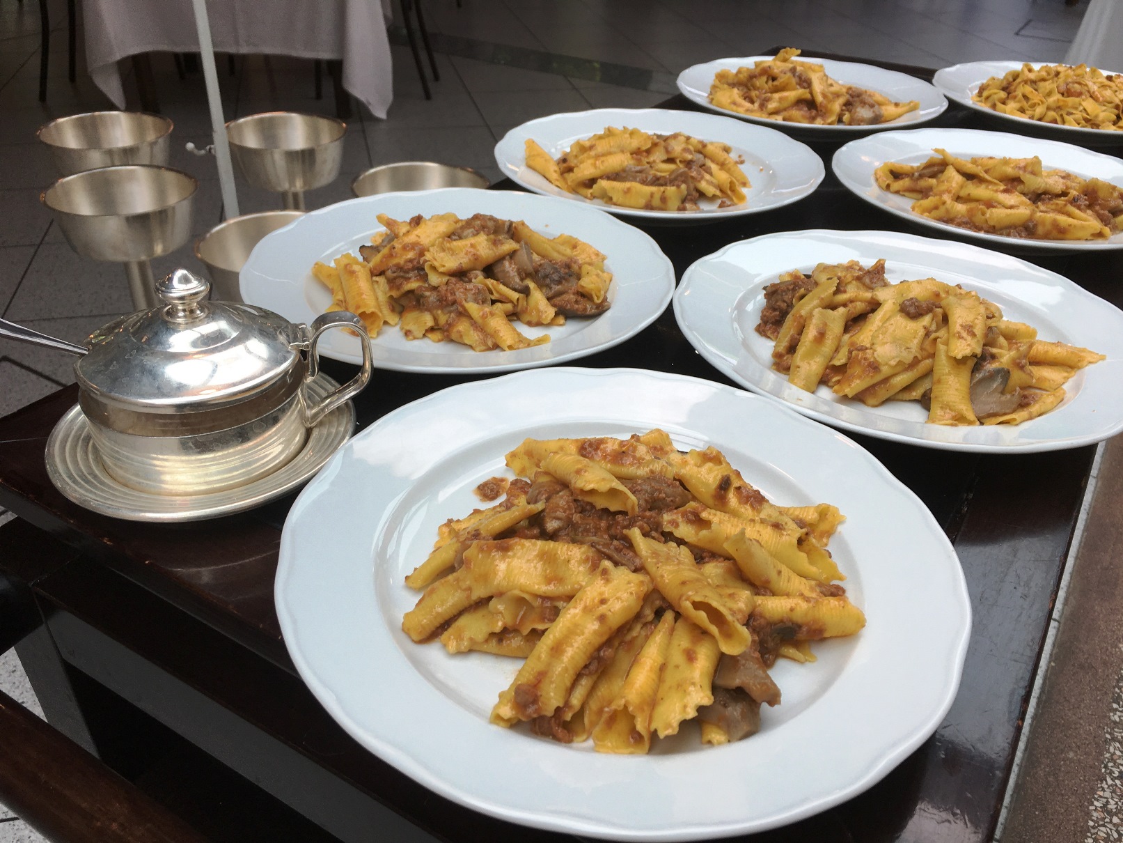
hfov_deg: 61.7
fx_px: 941
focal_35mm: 29
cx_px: 562
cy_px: 422
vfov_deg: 48.2
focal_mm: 4.15
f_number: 2.2
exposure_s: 1/250
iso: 25
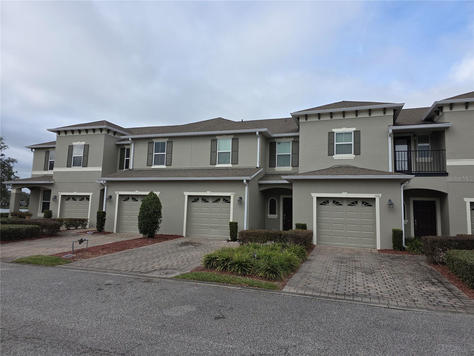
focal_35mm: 23
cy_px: 178
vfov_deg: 58.9
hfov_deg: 73.9
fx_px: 315
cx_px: 237
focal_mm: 6.3
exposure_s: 1/756
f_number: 1.7
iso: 12
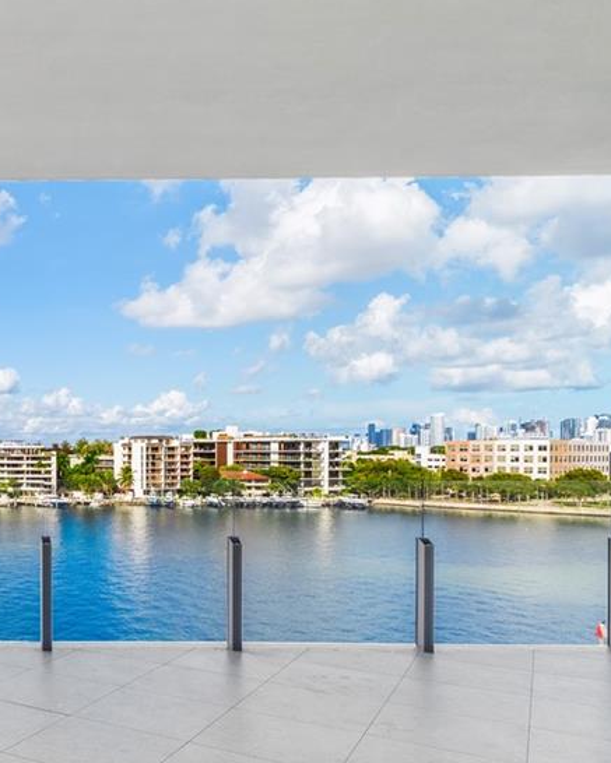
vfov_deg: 53.7
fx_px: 746
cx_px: -45
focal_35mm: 33
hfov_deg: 37.9
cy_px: 468
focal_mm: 12
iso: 100
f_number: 11
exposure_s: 1/125
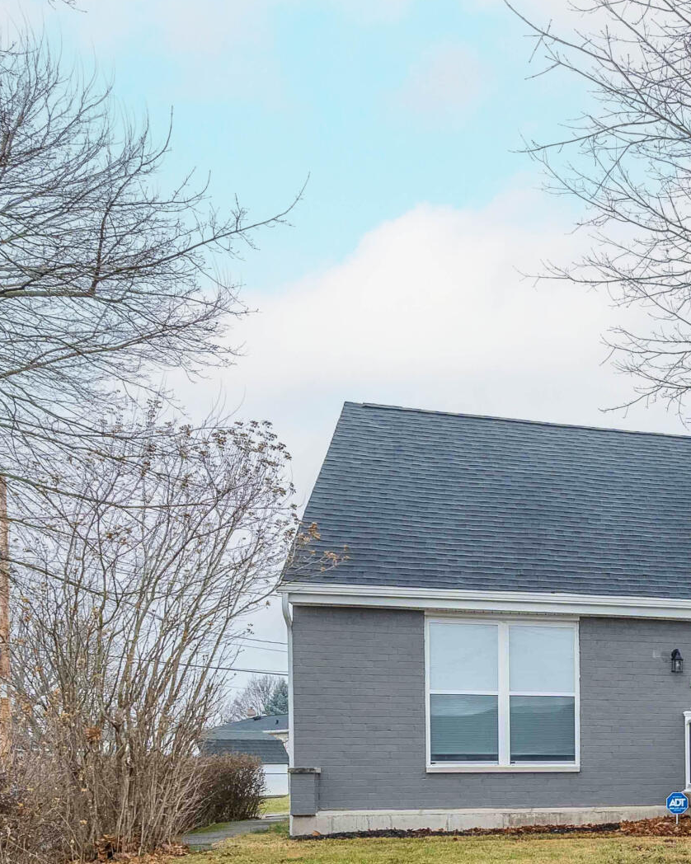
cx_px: 963
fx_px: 1100
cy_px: 780
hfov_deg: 27.3
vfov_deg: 39.7
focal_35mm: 43
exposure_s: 1/25
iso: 500
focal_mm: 16
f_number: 8
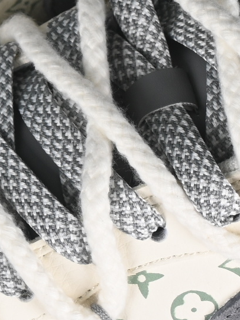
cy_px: 54
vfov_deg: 5.3
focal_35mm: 371
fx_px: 3428
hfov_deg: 4.0
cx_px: 70
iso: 160
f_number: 7.1
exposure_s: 1/80
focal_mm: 50
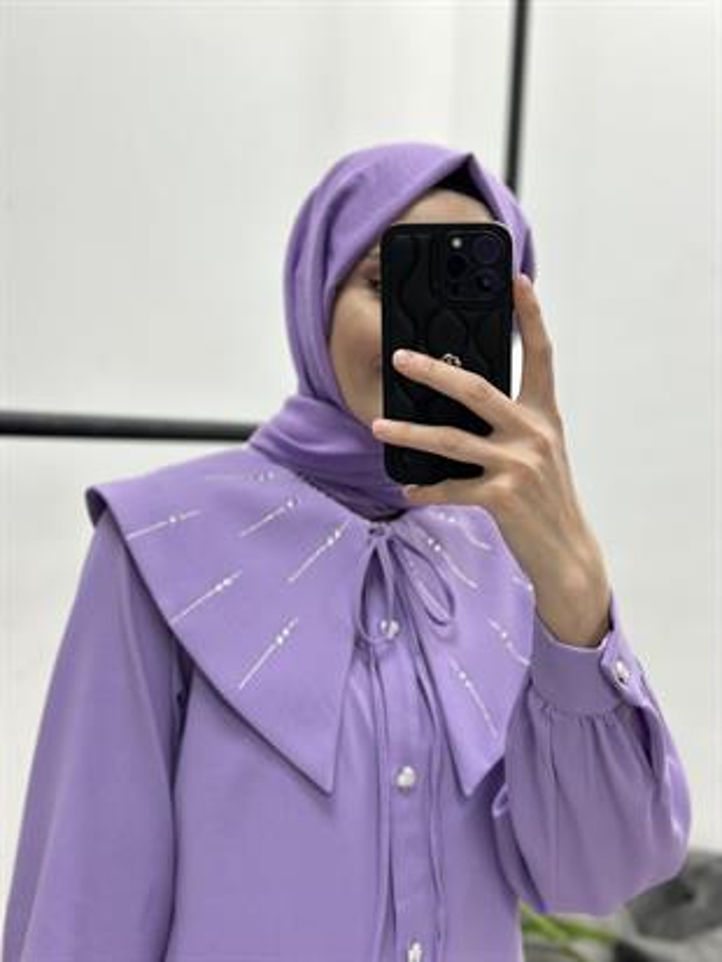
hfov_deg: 30.3
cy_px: 481
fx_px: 1334
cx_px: 361
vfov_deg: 39.6
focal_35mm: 48
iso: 125
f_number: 1.78
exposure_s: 1/50
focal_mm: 6.86
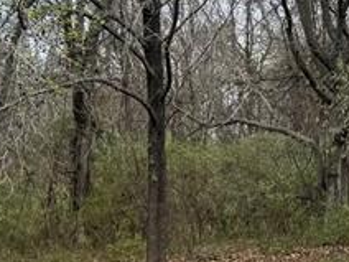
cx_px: 81
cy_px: 236
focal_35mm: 116
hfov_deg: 16.9
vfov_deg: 12.7
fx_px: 1170
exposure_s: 1/1337
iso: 80
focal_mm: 6.76
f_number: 1.78
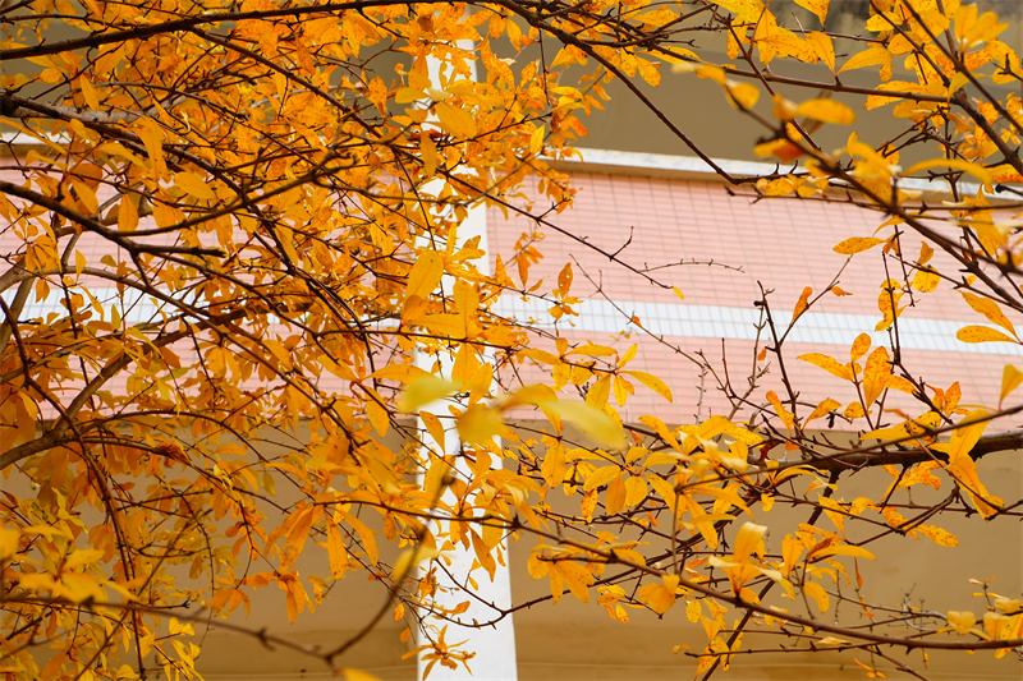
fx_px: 1023
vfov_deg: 36.9
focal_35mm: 36
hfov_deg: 53.1
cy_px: 340
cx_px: 512
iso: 200
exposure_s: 1/140
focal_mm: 24.3
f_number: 5.6
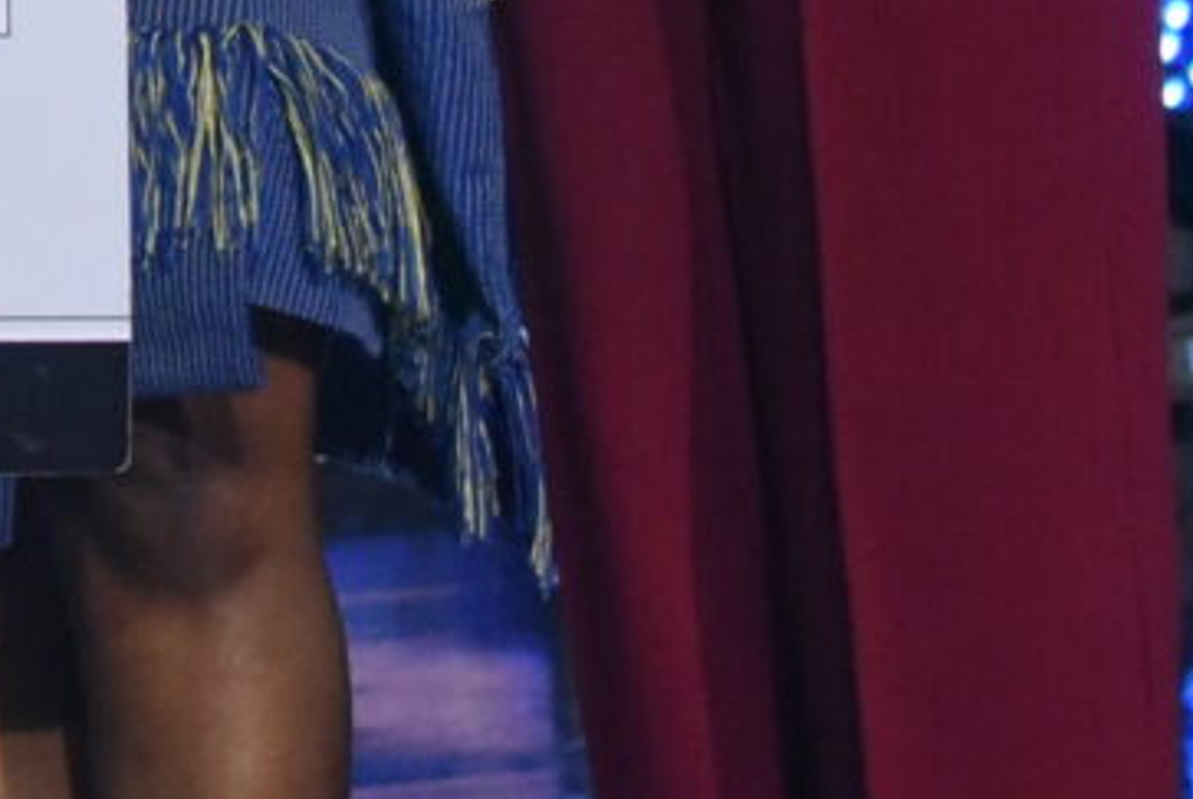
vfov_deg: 5.7
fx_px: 7764
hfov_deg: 8.5
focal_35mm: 234
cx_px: -881
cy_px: -958
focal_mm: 50
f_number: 4.5
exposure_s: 1/320
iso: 8000
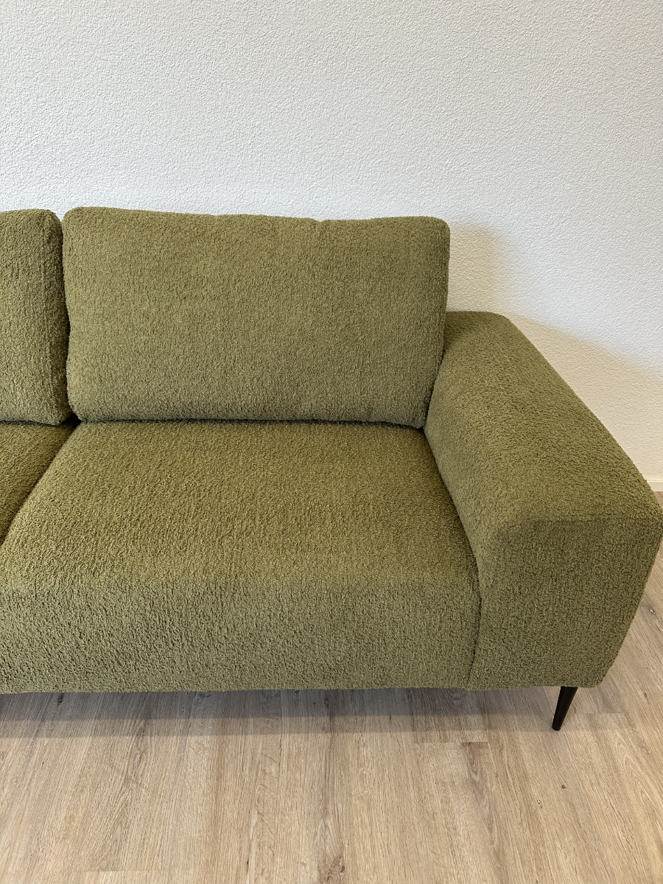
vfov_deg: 71.6
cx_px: 332
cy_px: 442
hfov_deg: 56.8
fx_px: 613
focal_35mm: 24
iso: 100
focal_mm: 6.9
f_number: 1.8
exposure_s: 1/100
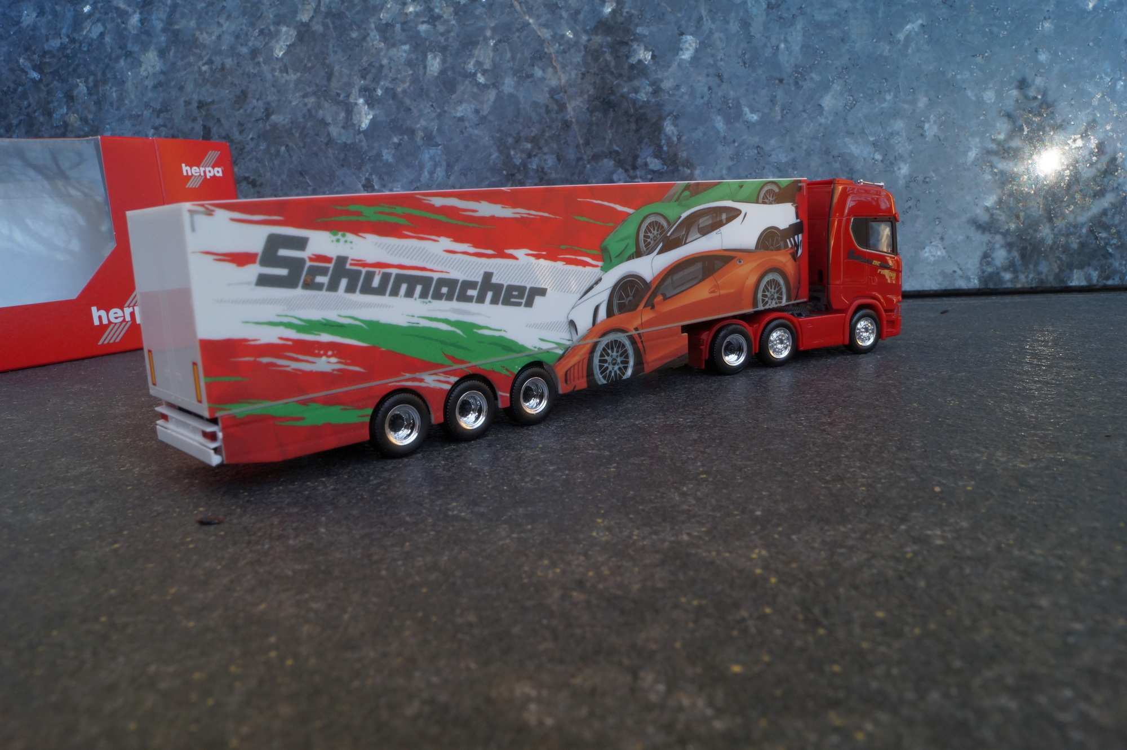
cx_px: 564
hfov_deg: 67.4
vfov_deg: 47.9
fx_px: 845
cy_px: 375
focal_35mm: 27
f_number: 18
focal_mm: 18
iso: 400
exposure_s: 1/60
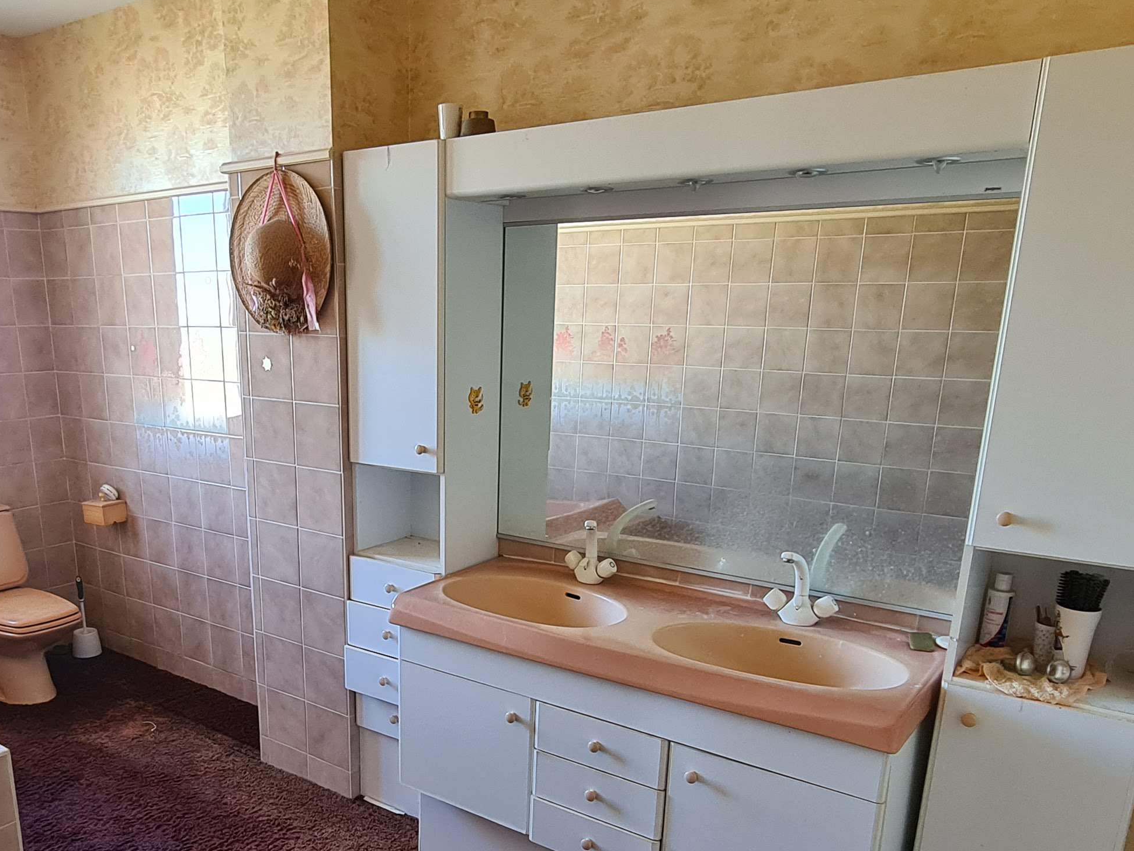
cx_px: 434
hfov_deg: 64.5
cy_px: 575
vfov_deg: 50.3
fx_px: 885
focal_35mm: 27
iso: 250
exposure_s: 1/50
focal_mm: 2.2
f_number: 2.2
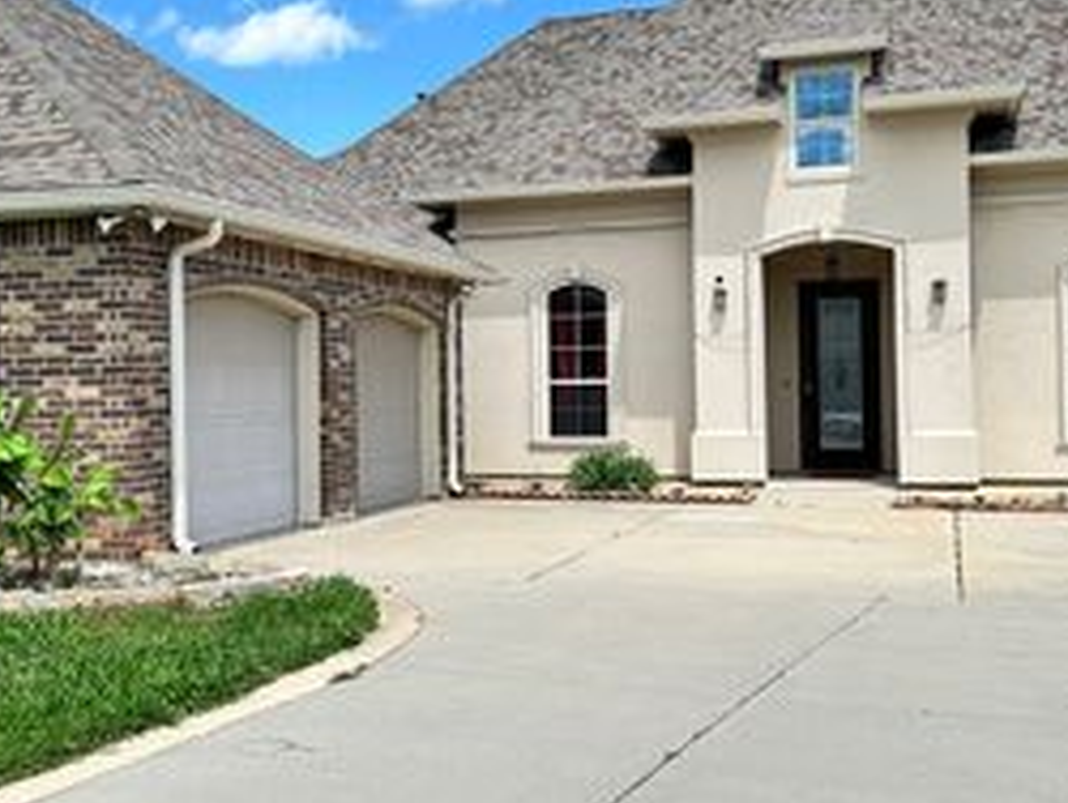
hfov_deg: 39.3
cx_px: 389
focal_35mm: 48
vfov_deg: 30.3
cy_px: 382
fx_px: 1482
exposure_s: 1/1949
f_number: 1.78
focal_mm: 6.86
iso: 80
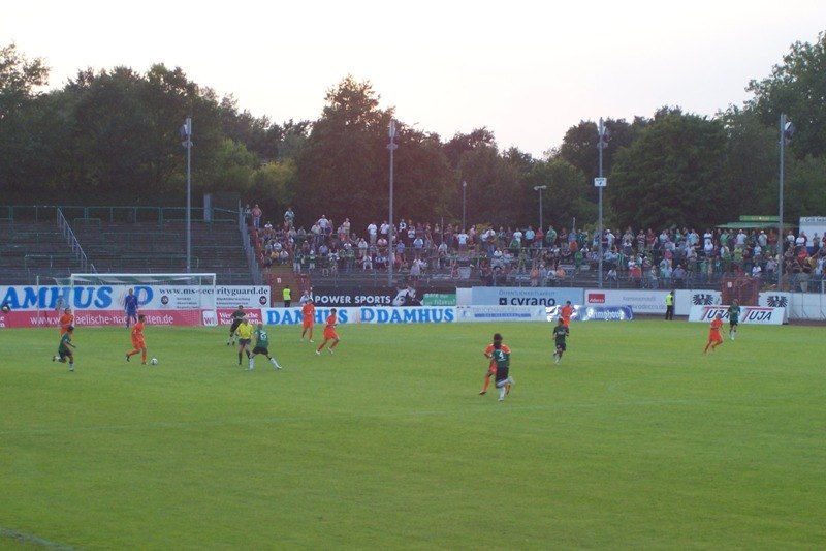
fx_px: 2340
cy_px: 276
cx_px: 413
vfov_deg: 13.4
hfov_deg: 20.0
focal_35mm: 102
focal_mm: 16.8
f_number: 4.6
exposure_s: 1/125
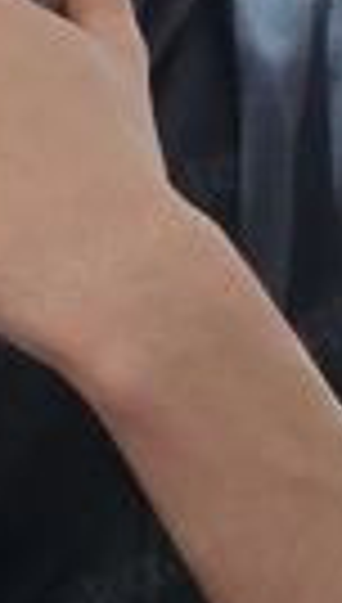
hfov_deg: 21.9
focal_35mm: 52
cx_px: -36
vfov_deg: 35.3
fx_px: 833
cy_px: -25
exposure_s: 1/20
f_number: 2.2
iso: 237
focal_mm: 3.14
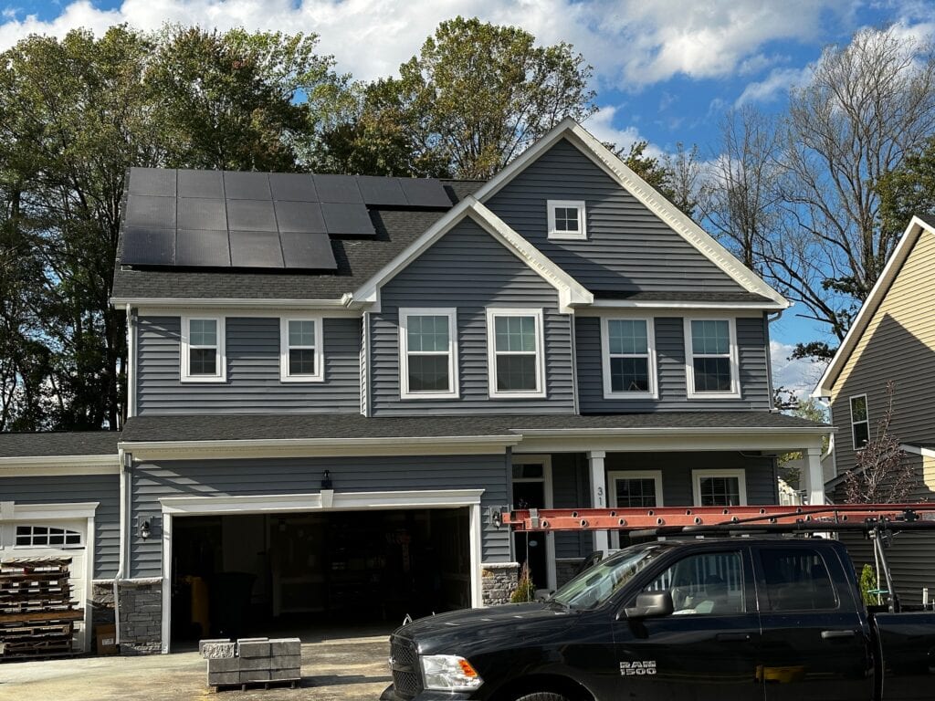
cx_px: 468
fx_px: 1297
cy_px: 350
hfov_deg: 39.7
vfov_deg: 30.3
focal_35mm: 48
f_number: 1.78
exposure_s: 1/2114
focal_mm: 6.86
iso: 64
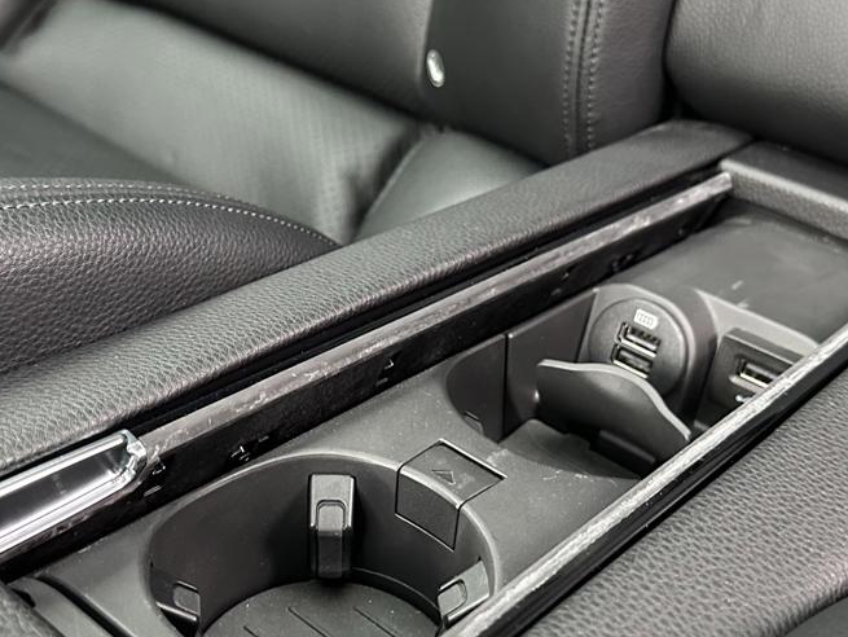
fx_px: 1226
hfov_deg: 38.1
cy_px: 306
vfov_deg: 29.1
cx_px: 355
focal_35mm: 50
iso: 640
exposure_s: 1/56
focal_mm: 6.86
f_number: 1.78
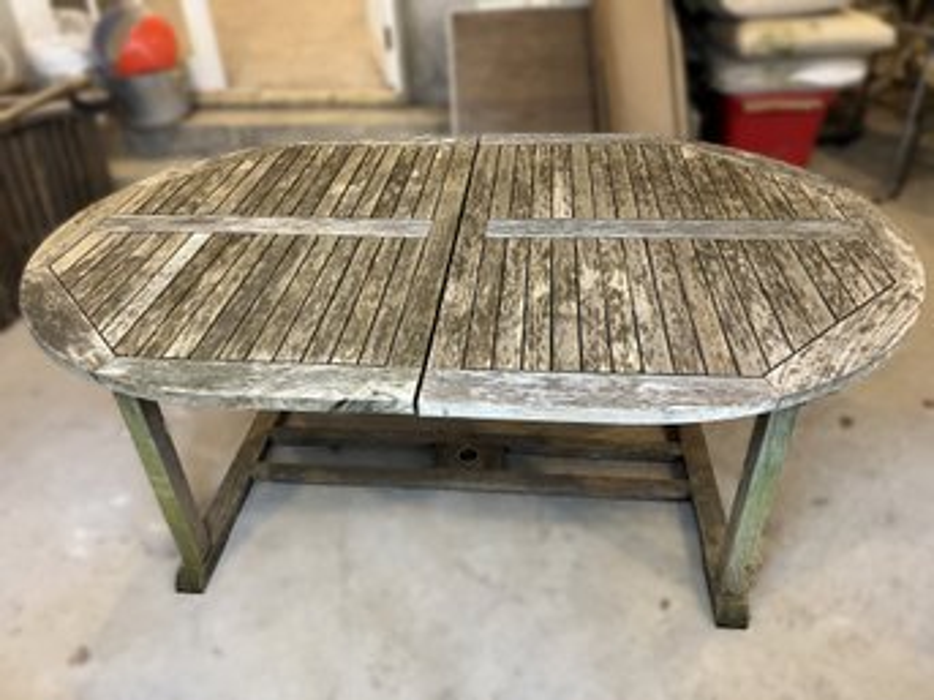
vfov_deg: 53.0
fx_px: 701
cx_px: 467
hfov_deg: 67.3
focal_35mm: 26
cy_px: 350
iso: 400
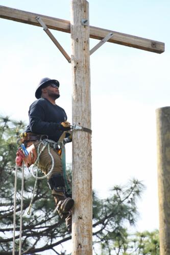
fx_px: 2339
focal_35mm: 330
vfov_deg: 6.2
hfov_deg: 4.2
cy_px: 128
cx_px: 85
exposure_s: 1/800
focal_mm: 220
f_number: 10
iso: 800
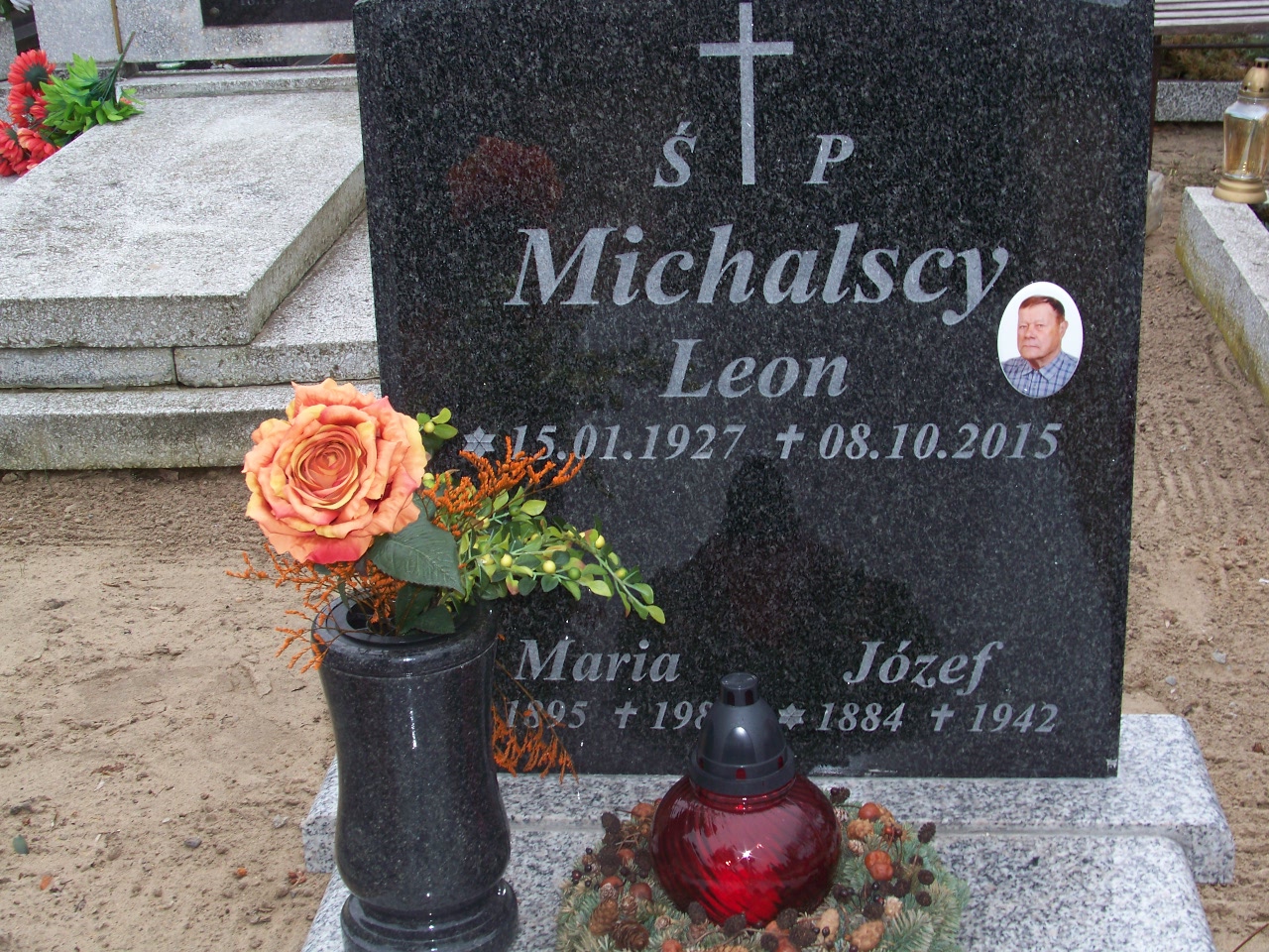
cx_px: 634
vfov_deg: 28.6
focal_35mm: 51
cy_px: 476
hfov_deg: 37.5
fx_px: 1870
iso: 64
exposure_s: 1/25
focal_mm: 10.5
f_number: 5.6
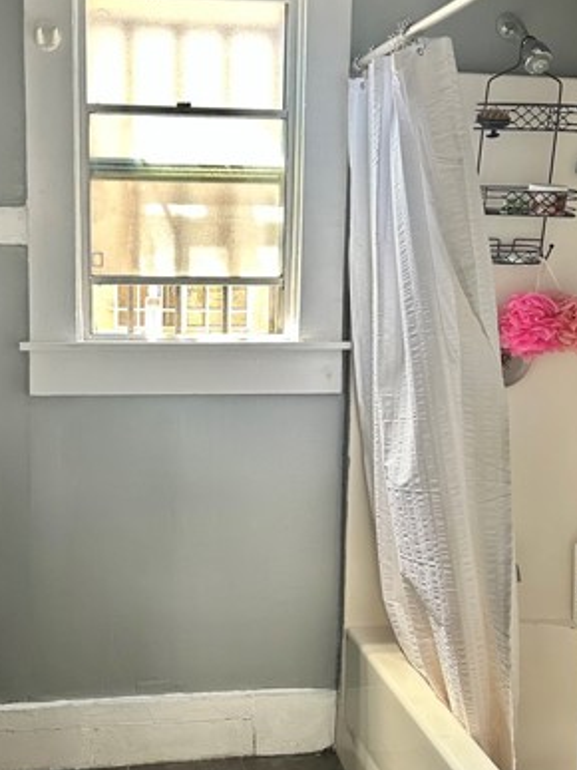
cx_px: 209
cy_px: 374
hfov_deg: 33.4
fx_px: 956
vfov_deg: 43.9
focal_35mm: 43
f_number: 1.5
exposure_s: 1/121
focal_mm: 5.7
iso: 80
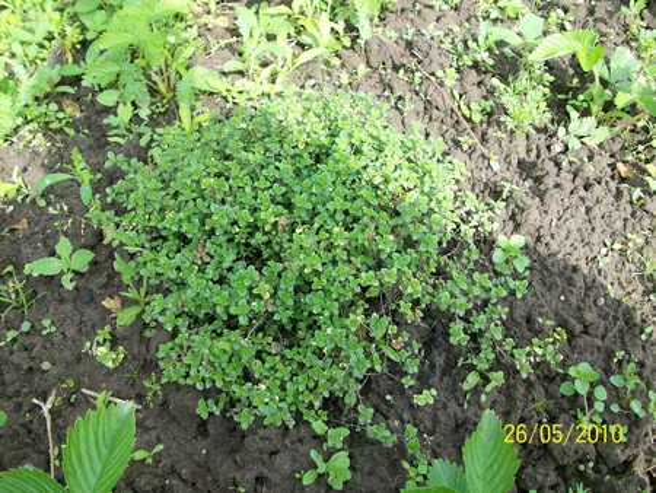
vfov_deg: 41.8
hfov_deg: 53.9
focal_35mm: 34
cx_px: 328
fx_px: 645
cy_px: 246
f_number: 2.8
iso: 80
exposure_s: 1/307
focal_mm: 5.7
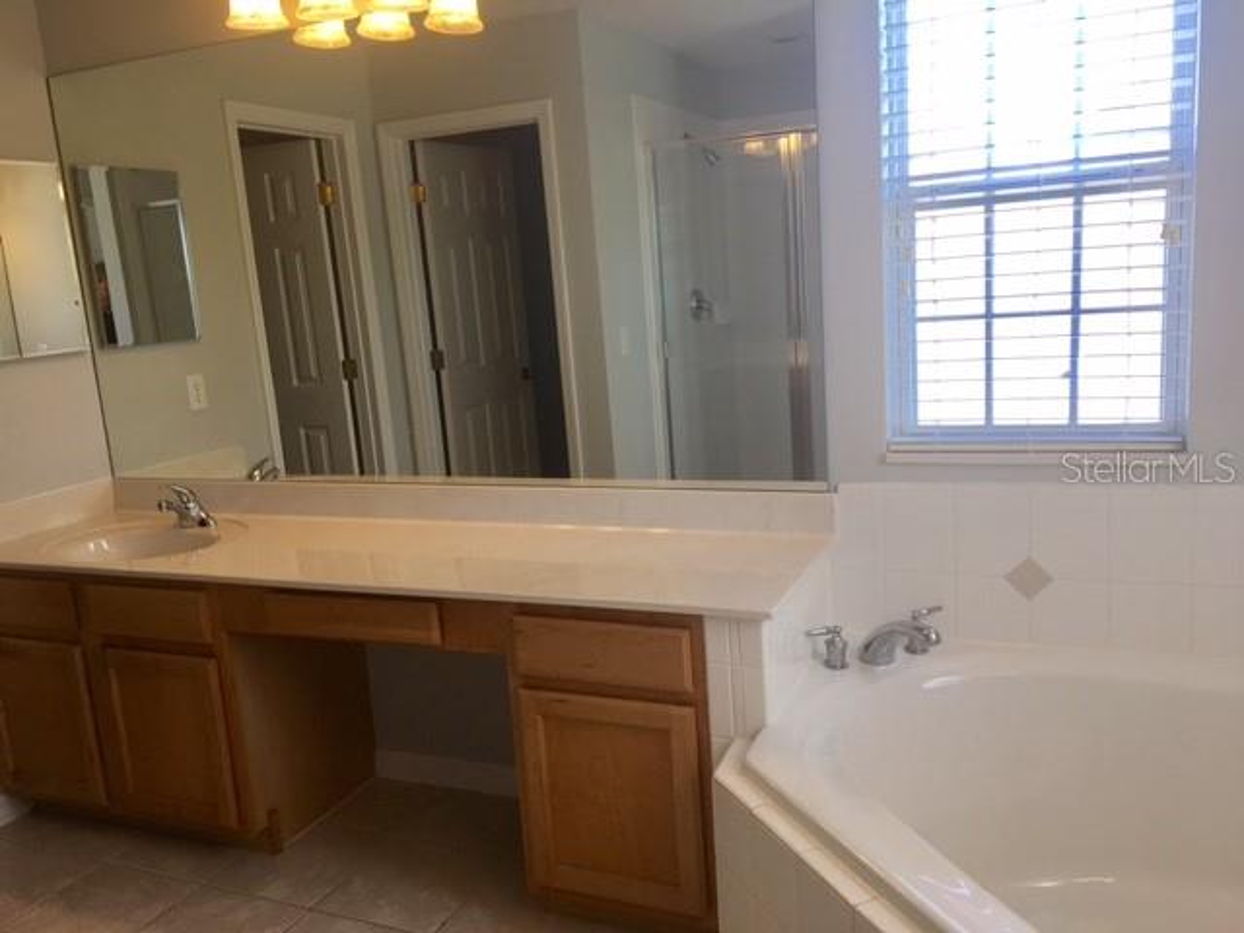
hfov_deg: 61.7
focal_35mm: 29
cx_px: 622
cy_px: 466
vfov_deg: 48.2
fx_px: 1042
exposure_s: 1/60
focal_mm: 4.15
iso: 25
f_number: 2.2
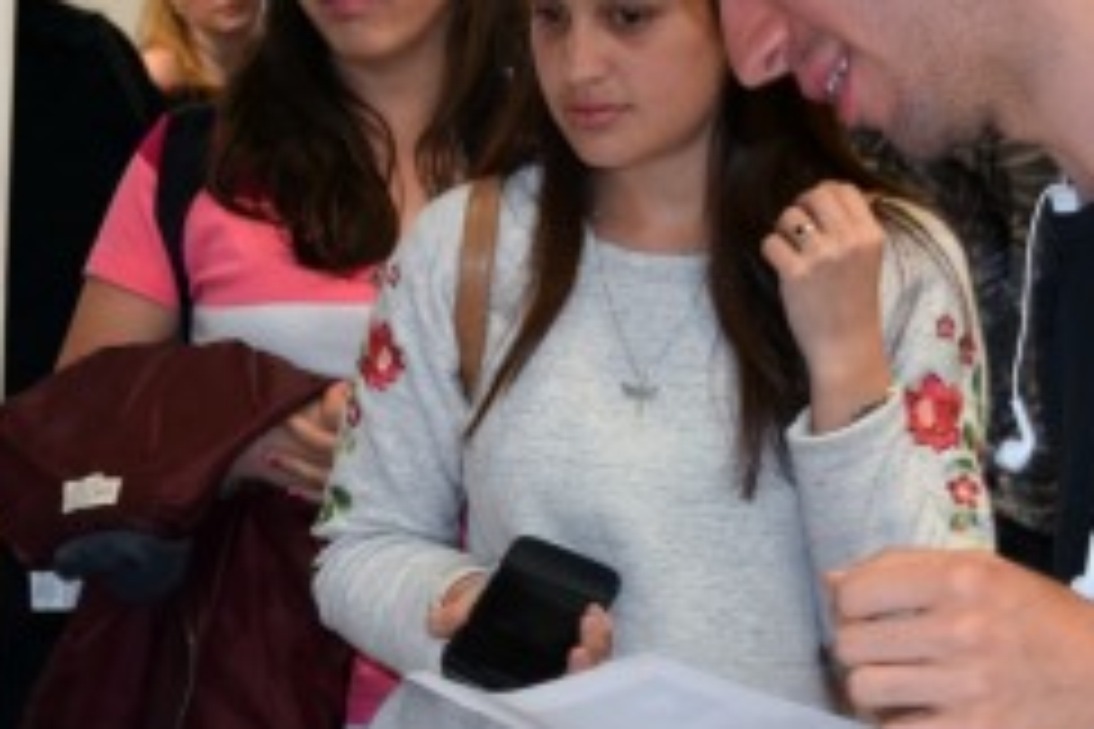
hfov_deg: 11.2
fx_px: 5564
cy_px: 524
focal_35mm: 183
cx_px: 306
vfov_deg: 7.5
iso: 800
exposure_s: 1/100
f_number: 5
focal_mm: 29
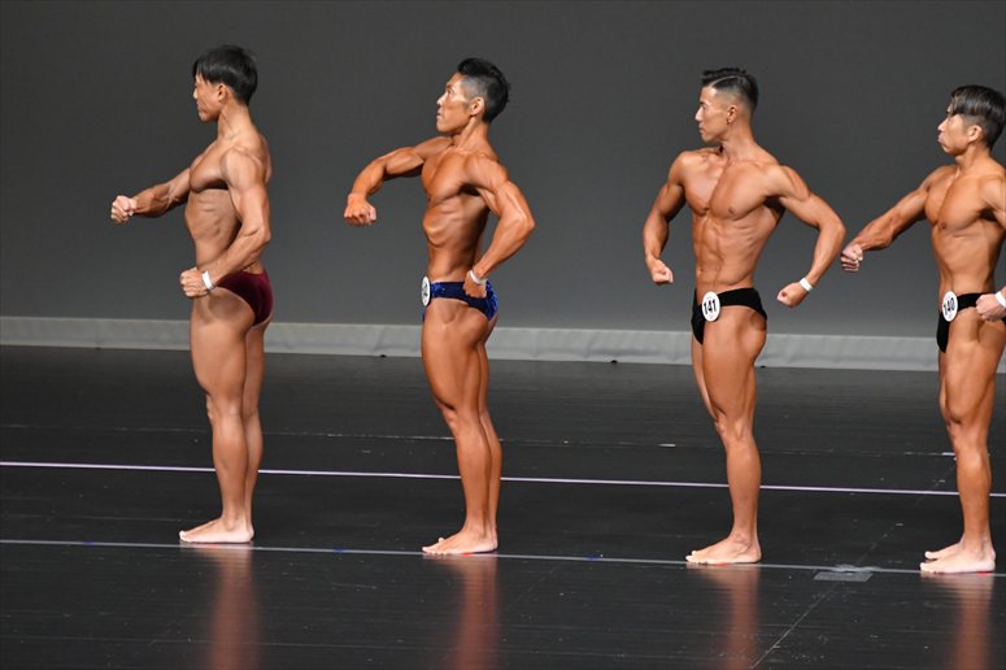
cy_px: 335
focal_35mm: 300
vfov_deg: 4.6
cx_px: 503
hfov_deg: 6.9
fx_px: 8379
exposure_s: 1/400
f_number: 5.6
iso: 4000
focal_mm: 200
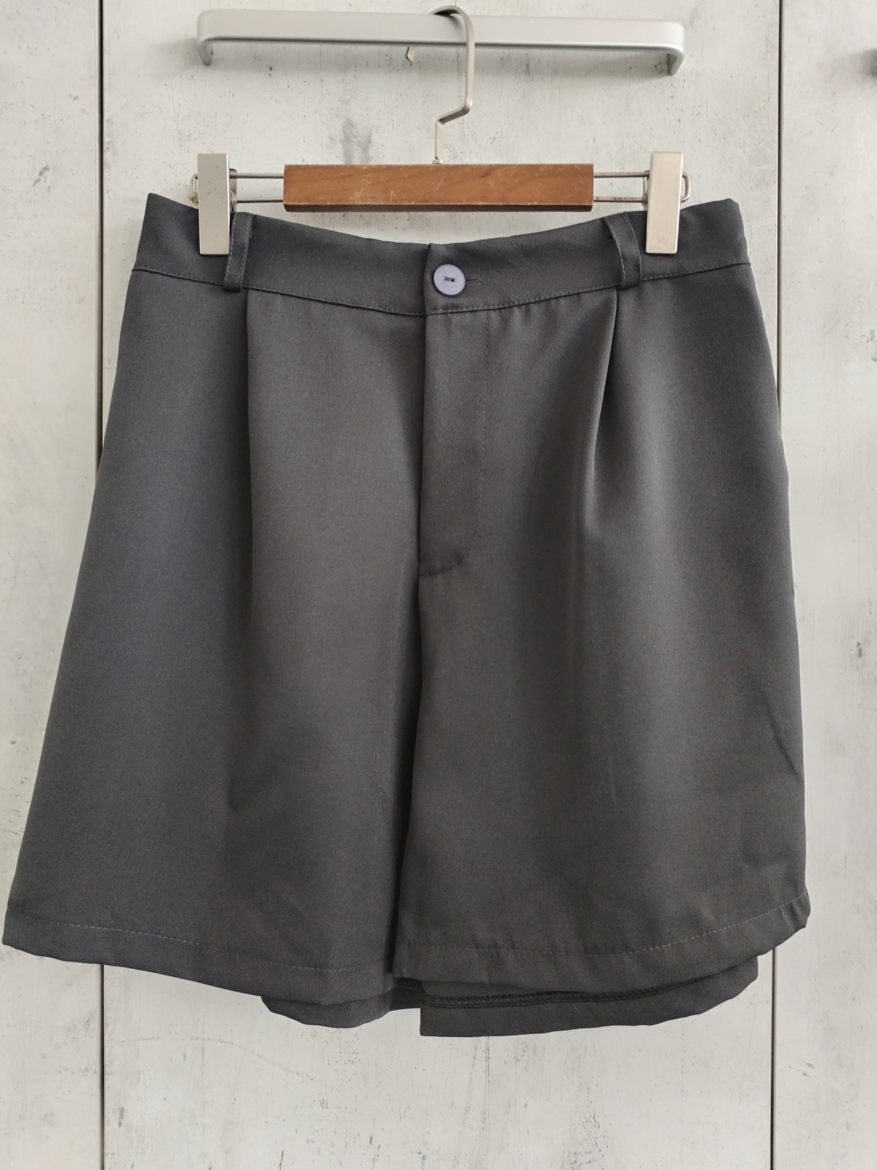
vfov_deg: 61.7
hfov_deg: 48.2
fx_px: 980
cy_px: 585
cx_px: 438
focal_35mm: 29
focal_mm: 4.75
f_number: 1.8
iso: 196
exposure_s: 1/50
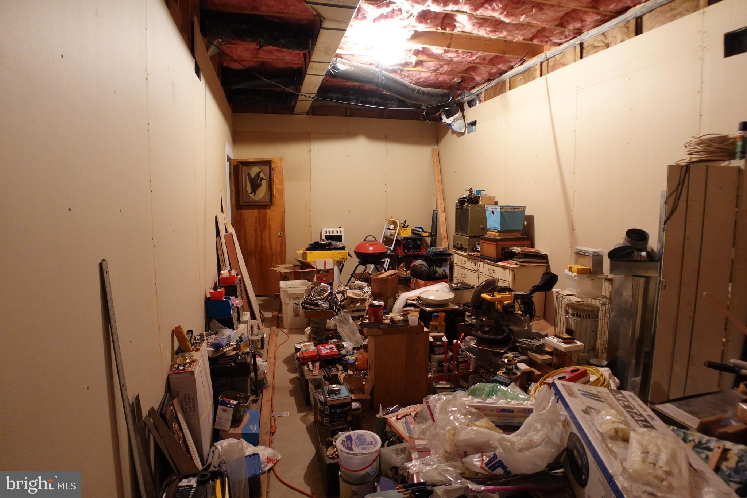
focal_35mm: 24
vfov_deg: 53.1
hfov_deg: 73.7
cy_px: 249
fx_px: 498
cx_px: 374
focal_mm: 9.4
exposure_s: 1/15
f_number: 1.8
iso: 800
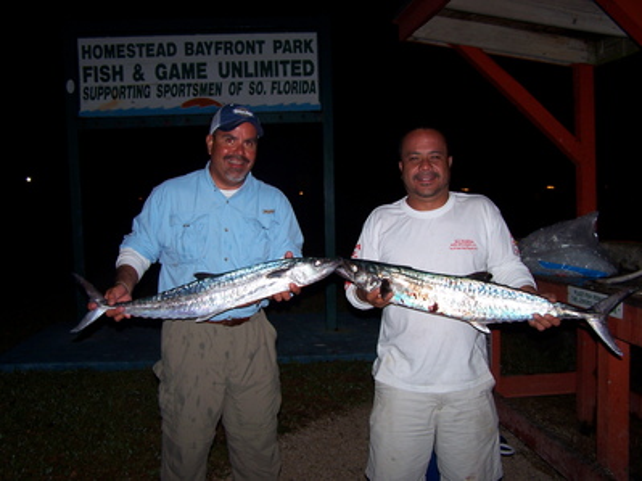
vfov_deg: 37.7
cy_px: 240
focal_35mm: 38
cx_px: 321
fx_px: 705
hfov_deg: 49.0
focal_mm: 6.3
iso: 80
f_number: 2.8
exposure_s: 1/60
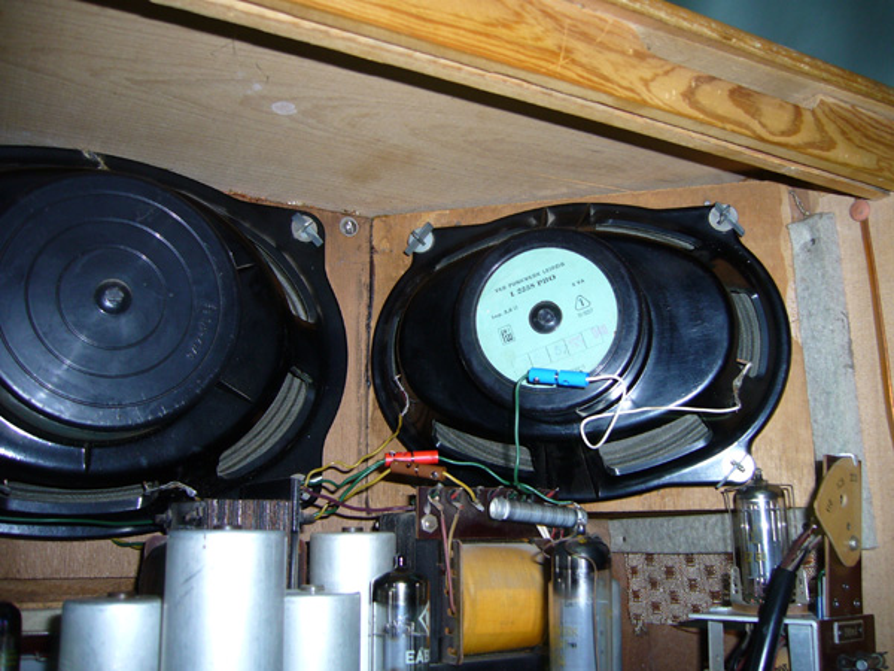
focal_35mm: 35
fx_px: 904
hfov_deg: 52.6
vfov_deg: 40.7
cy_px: 336
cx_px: 447
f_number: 2.8
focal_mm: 5.8
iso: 100
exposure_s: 1/8
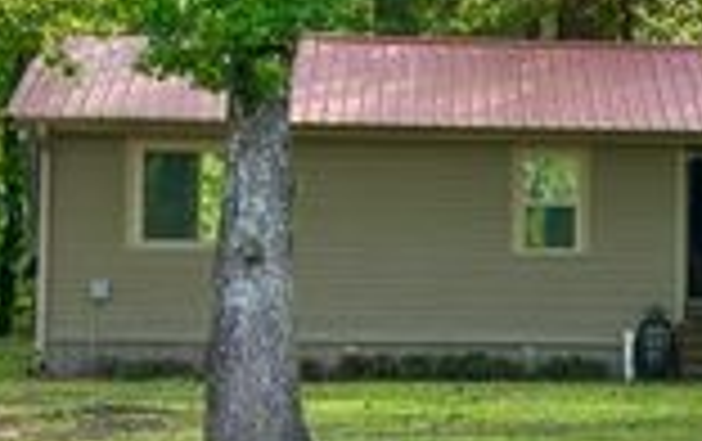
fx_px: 3123
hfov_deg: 12.6
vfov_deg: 8.1
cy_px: 259
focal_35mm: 163
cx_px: 806
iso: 64
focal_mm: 6.86
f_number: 1.78
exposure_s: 1/256
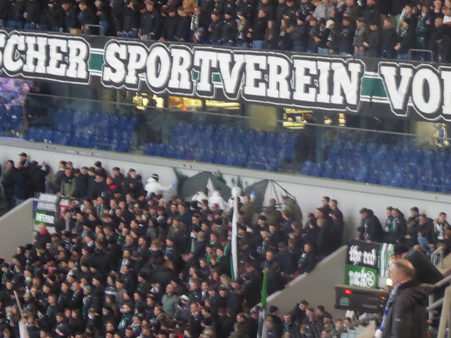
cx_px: 226
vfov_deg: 5.0
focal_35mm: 300
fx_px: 3909
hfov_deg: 6.6
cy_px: 169
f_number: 5.8
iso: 1250
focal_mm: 53.8
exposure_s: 1/8
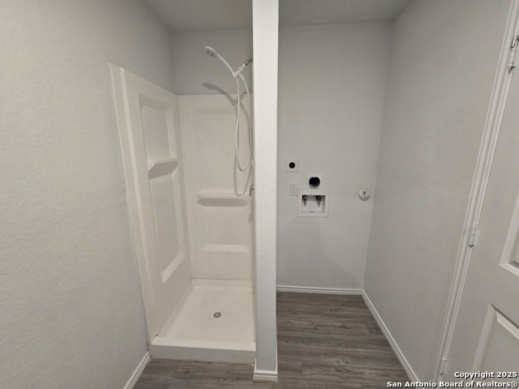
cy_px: 194
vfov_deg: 89.9
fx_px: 195
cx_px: 260
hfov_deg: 106.2
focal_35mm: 13
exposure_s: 1/60
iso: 250
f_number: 2.2
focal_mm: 2.2
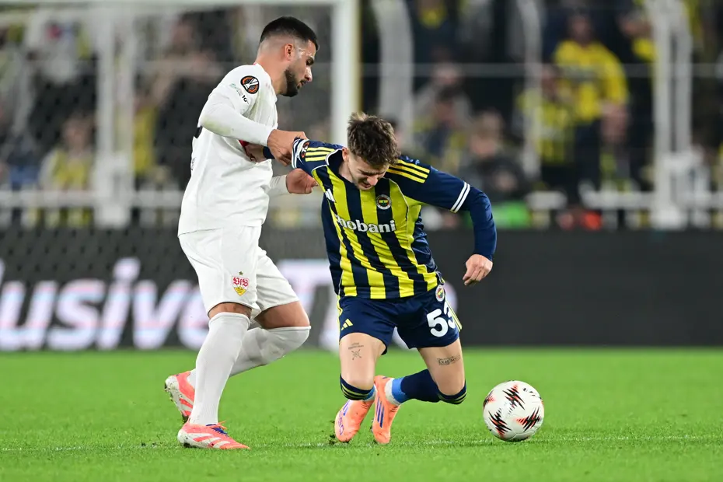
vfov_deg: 3.4
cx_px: 362
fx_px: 8033
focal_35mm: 400
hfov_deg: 5.2
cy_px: 241
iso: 2000
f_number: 2.8
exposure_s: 1/1600
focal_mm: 400
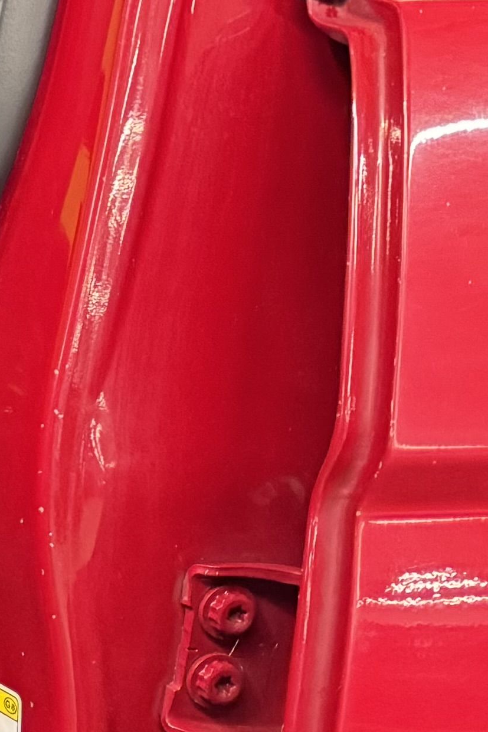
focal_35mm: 115
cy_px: 226
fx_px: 2337
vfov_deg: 17.7
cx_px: -1169
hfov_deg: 8.8
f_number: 1.78
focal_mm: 6.76
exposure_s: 1/50
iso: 400
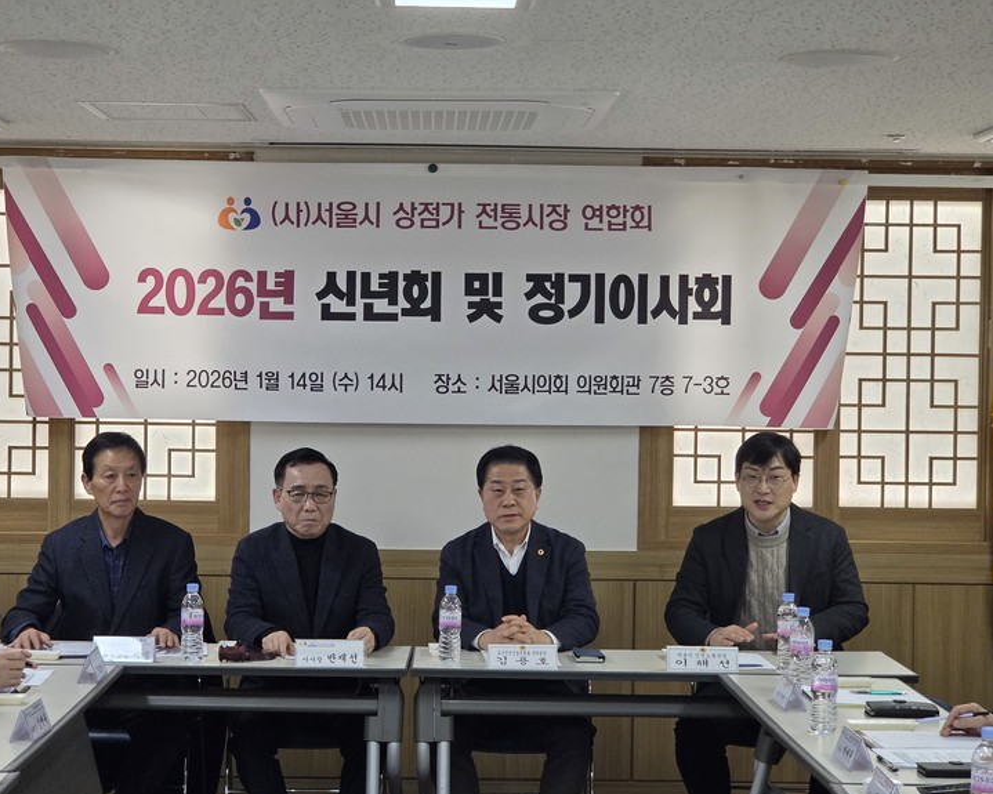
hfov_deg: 26.1
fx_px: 2145
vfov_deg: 21.0
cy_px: 400
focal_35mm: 73
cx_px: 459
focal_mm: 7
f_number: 2.4
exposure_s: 1/120
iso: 200
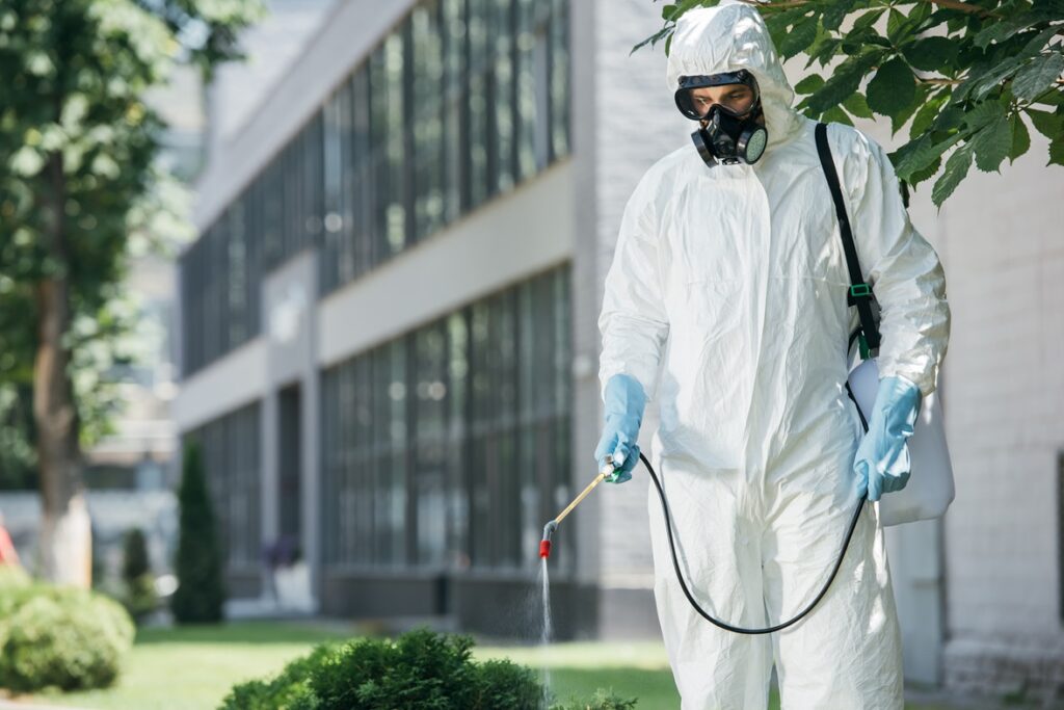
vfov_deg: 8.9
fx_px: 4581
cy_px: 355
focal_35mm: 155
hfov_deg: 13.2
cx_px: 532
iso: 320
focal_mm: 155
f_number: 4.5
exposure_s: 1/500
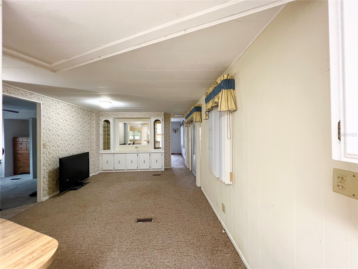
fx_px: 134
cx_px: 179
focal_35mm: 13
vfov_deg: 89.9
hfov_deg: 106.2
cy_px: 134
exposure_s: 1/60
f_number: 1.8
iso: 250
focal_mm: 1.57
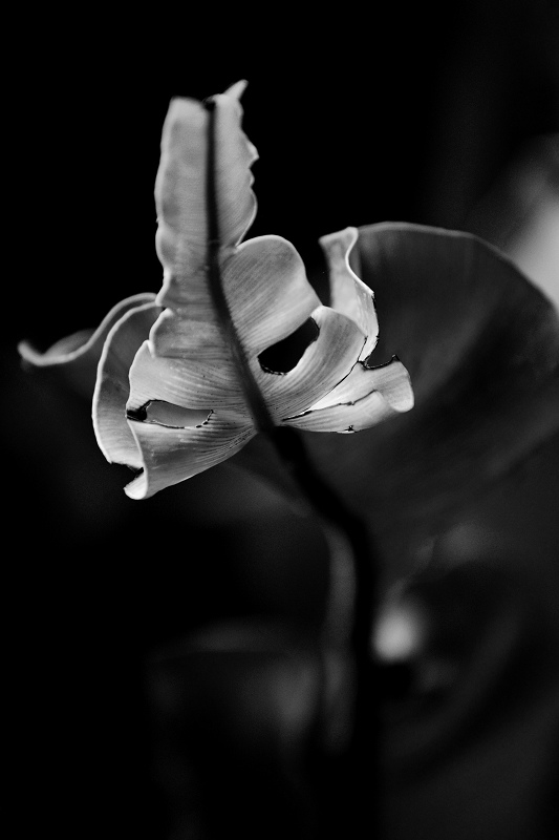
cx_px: 280
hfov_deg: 4.6
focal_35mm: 300
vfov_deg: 6.9
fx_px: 6990
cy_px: 420
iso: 1600
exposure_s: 1/400
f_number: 5.6
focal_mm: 300
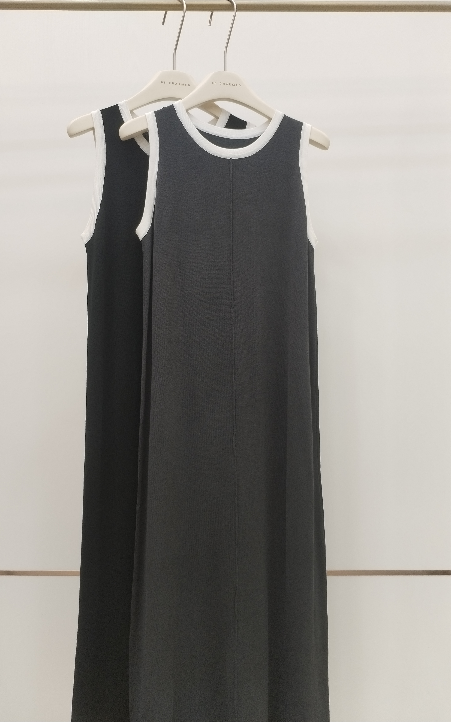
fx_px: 610
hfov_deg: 40.6
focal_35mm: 31
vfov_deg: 61.2
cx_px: 210
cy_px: 360
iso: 183
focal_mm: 4.75
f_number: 1.8
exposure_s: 1/60
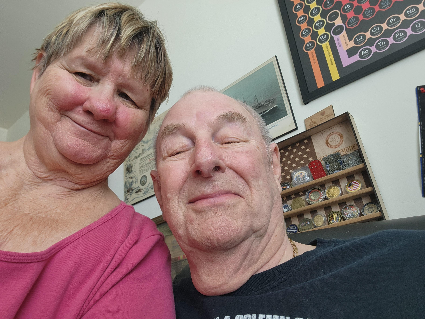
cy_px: 160
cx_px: 212
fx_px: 307
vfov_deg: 54.9
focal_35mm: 25
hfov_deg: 69.4
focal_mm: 3.3
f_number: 2.2
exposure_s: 1/100
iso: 160
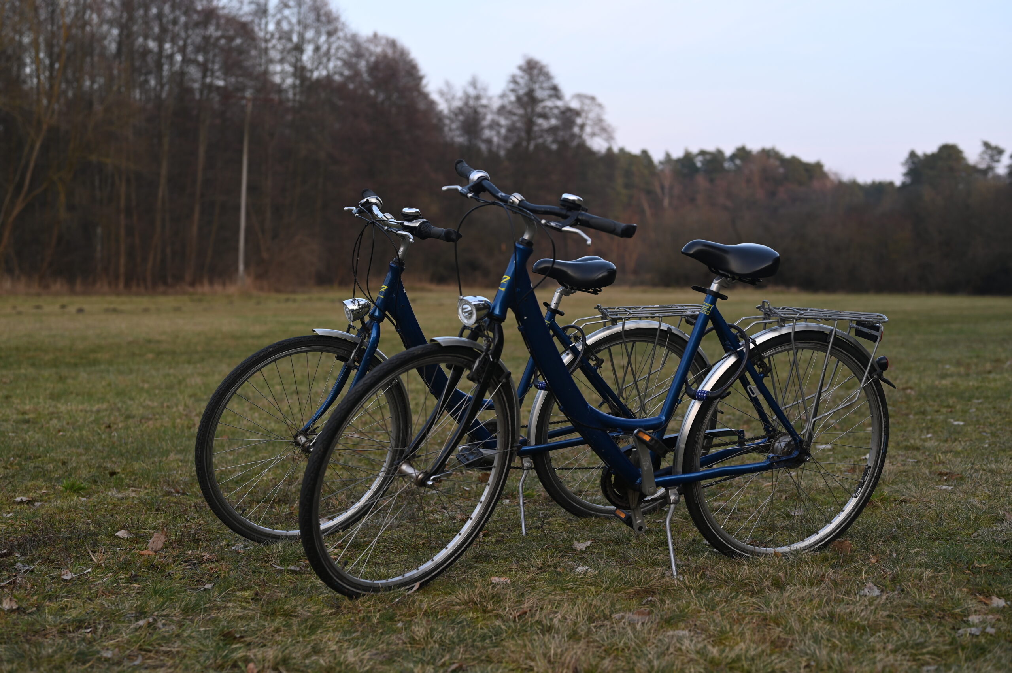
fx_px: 1405
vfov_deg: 27.0
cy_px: 336
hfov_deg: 39.6
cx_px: 506
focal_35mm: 50
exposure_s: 1/320
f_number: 3.2
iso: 160
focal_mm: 50
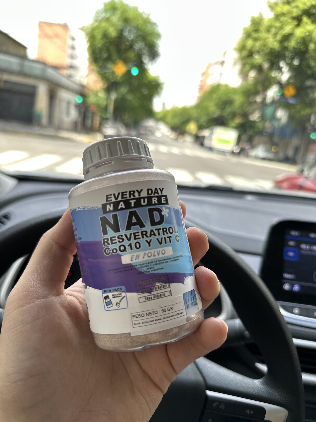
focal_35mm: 24
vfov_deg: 71.6
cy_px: 211
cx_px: 158
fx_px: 292
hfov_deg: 56.8
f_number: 1.78
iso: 100
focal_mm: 6.86
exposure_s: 1/171
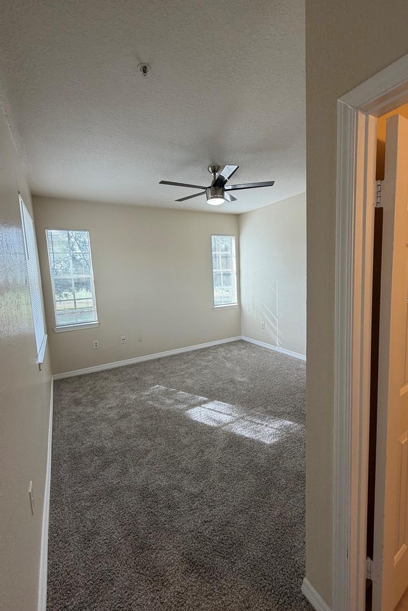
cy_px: 299
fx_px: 255
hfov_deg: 77.3
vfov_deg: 100.4
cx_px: 205
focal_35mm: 15
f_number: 2.2
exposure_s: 1/120
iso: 125
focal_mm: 2.22
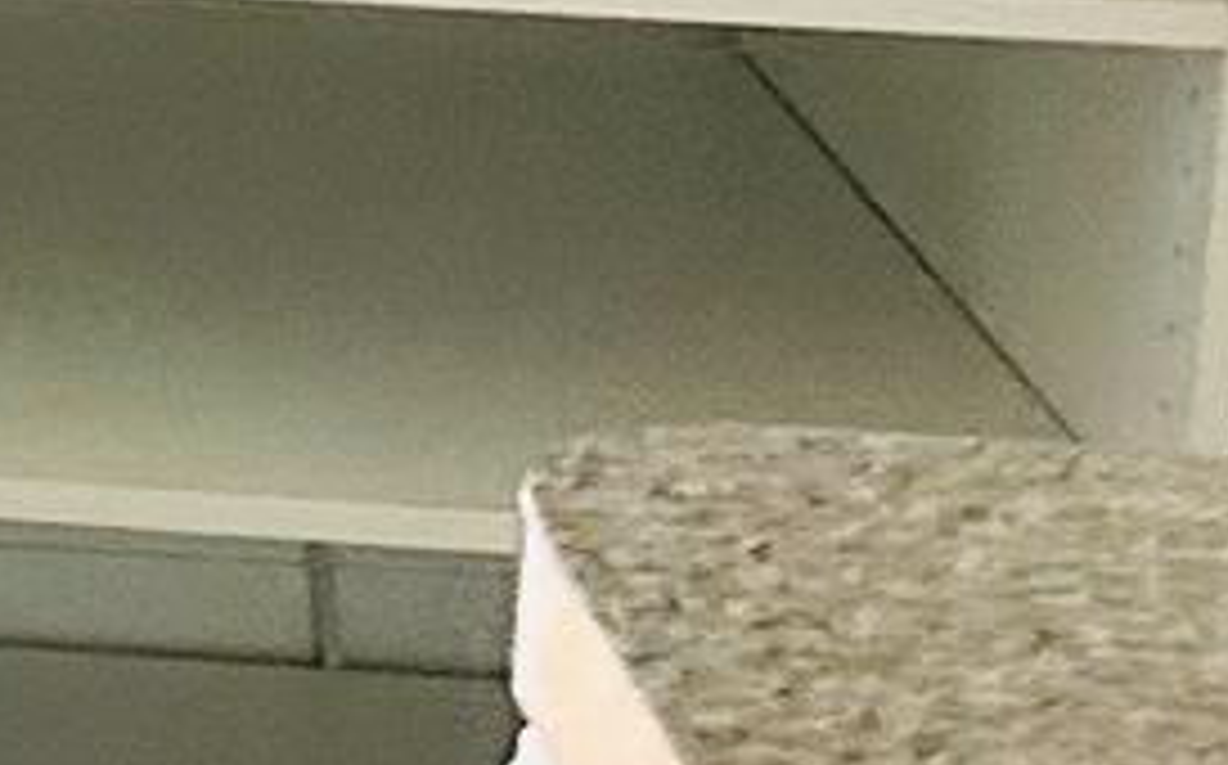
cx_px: -2209
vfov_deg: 6.5
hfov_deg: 9.2
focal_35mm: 191
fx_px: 6386
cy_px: -1166
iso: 250
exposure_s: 1/73
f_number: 1.78
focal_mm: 6.86
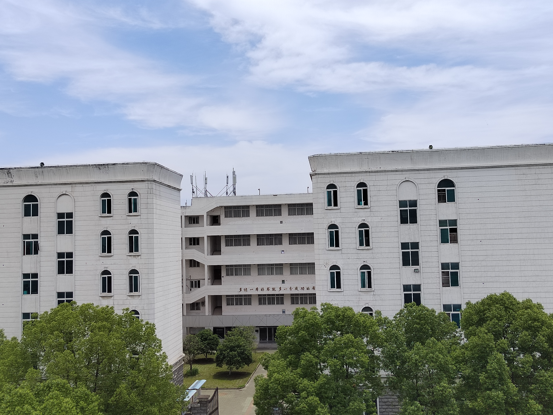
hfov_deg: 52.6
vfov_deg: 40.7
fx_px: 559
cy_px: 208
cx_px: 276
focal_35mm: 35
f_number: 1.9
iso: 234
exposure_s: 1/2000
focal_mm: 5.52
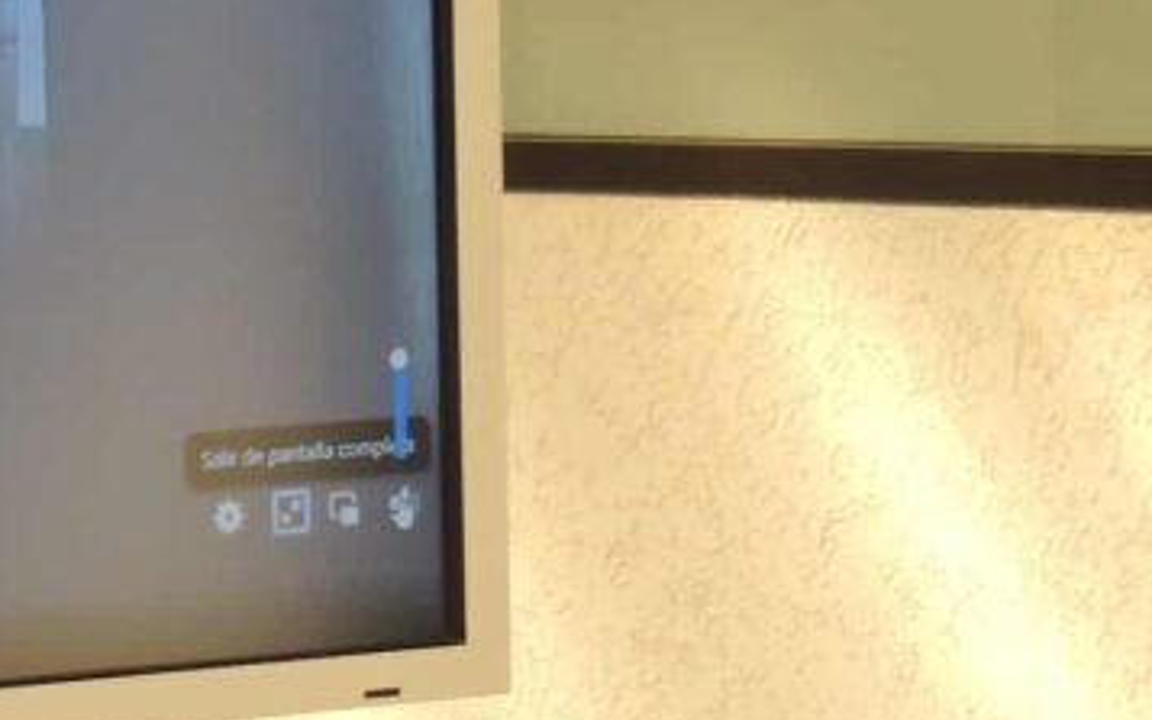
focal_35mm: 228
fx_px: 7157
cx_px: -423
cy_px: 378
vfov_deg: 5.8
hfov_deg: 9.0
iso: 400
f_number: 3.9
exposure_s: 1/60
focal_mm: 13.3
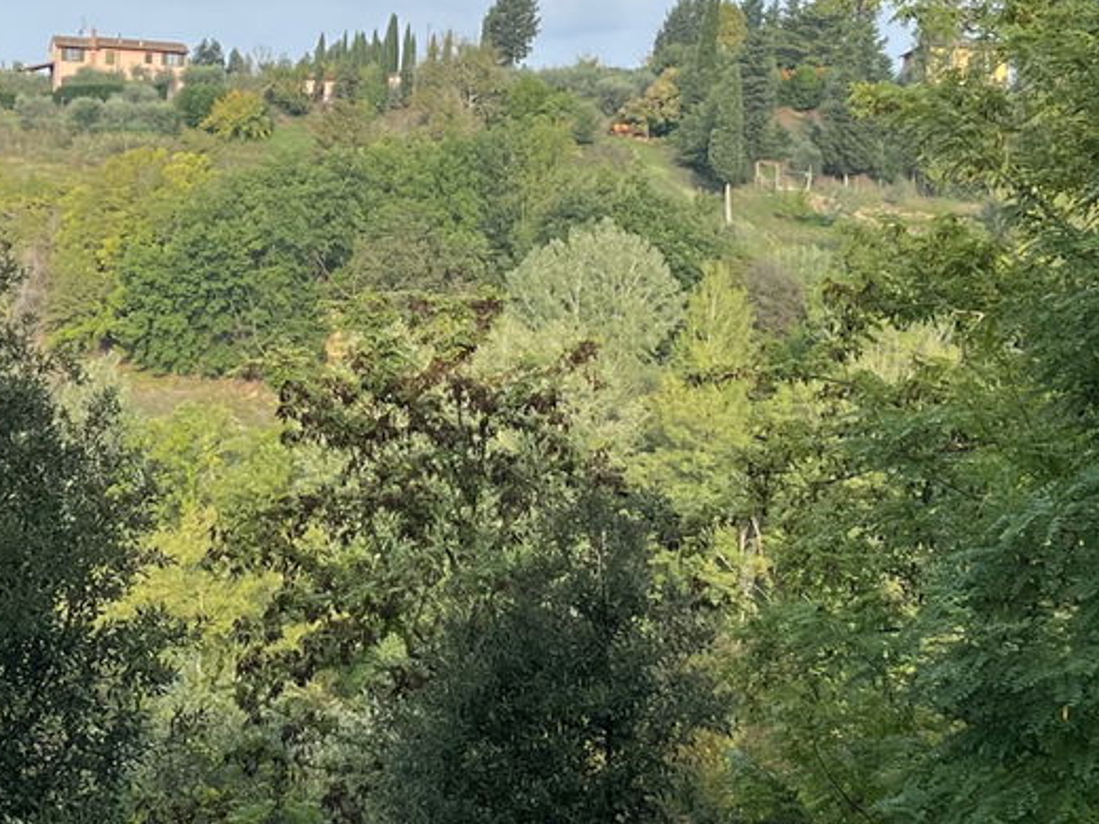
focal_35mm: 80
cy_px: 283
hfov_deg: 24.4
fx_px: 2540
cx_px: 444
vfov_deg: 18.4
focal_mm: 5.1
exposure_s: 1/1600
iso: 50
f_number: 1.6
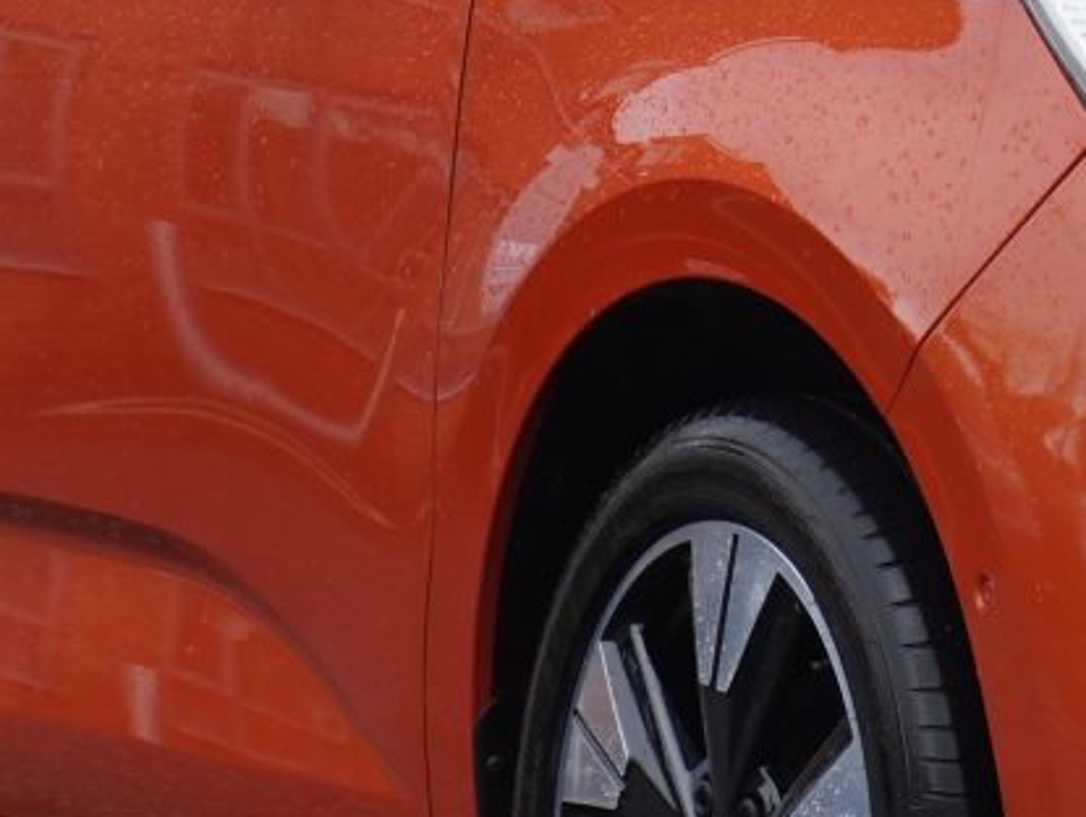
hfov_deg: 7.5
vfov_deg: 5.7
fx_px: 8191
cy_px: 257
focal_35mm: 261
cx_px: 1233
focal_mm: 47
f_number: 5.6
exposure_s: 1/45
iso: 320
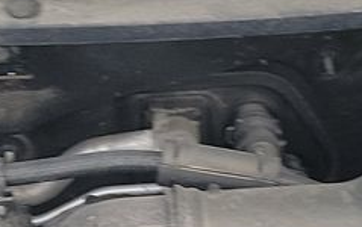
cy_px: 617
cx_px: 280
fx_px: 1679
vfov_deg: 7.1
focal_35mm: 170
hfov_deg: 12.3
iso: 79
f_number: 1.8
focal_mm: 6.7
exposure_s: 1/60
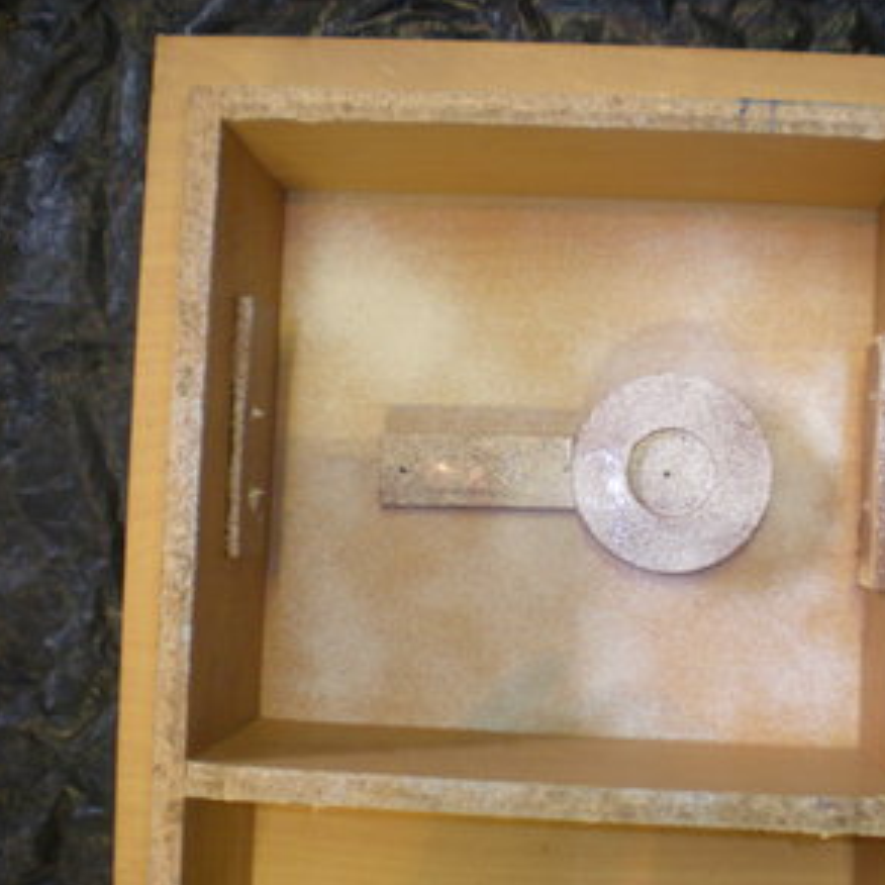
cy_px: 442
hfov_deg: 36.5
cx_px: 564
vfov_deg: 36.8
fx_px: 1331
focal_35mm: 46
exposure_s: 1/8.1
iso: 200
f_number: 3.1
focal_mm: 6.3
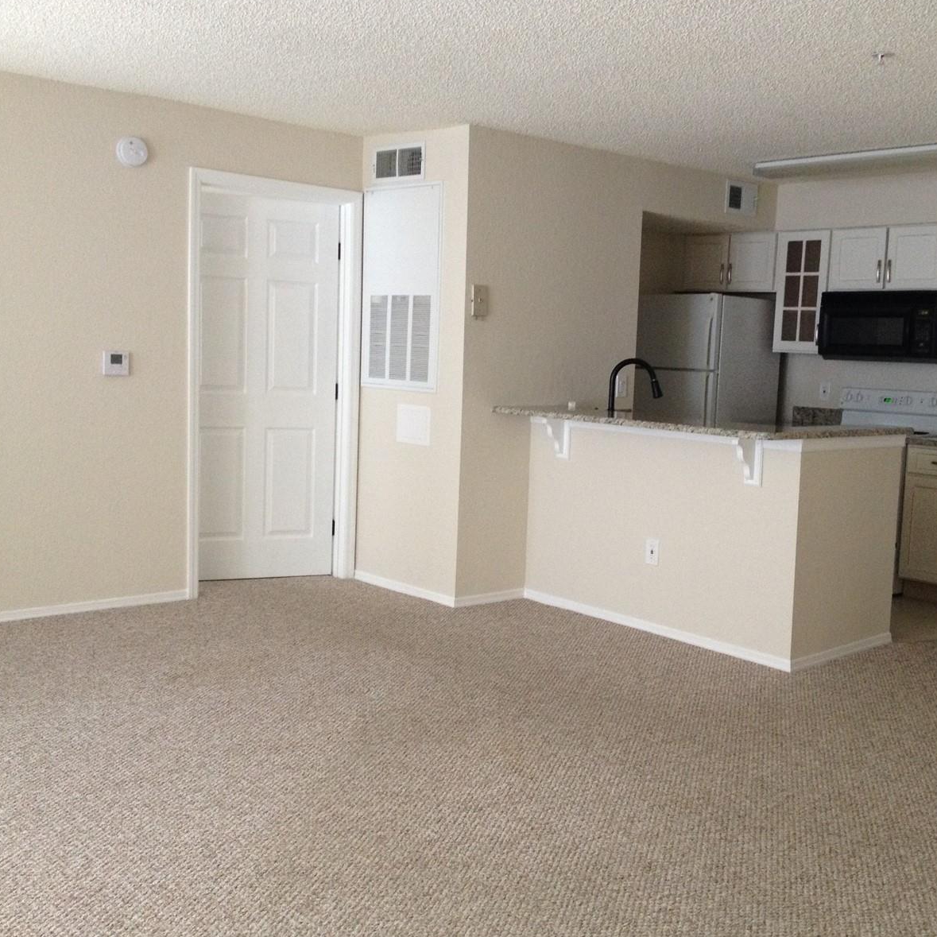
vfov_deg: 40.0
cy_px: 467
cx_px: 529
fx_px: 1286
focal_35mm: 42
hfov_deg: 40.0
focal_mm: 4.28
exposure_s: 1/20
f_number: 2.4
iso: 200
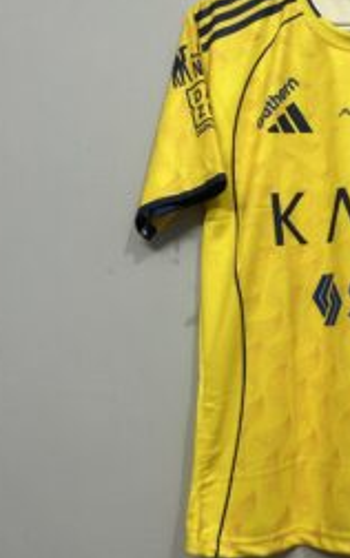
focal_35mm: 51
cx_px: 354
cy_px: 265
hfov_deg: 24.2
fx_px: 777
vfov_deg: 39.5
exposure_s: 1/50
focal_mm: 5.7
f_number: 1.5
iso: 100
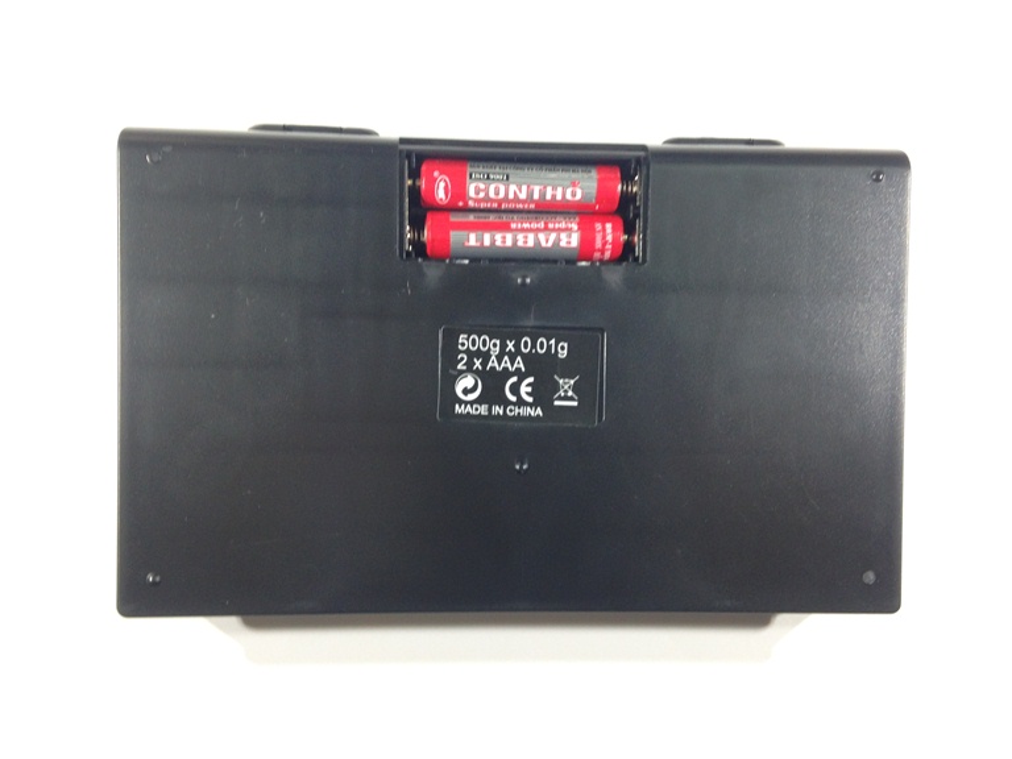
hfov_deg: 55.4
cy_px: 380
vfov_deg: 42.9
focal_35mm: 33
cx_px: 506
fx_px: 965
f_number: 2.4
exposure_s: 1/20
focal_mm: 4.12
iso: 64
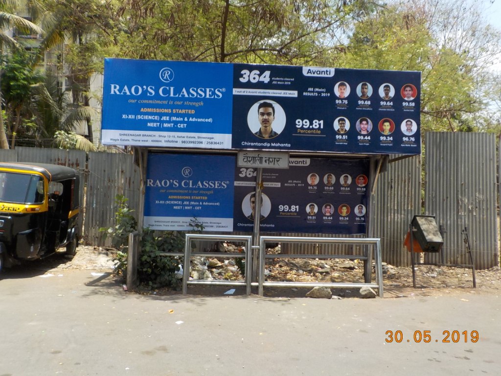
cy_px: 188
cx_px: 250
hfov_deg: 60.0
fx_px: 434
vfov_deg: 46.8
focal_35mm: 30
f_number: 3.3
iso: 125
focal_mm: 4.1
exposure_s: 1/640
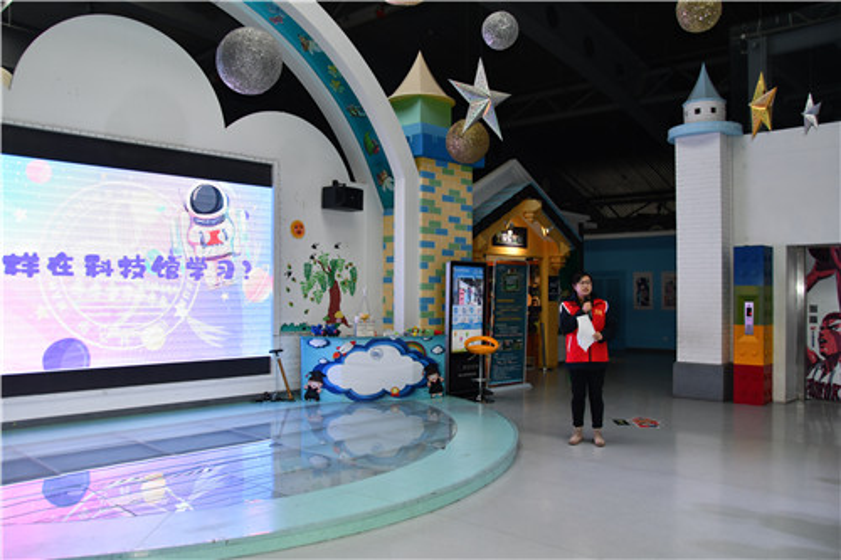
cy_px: 280
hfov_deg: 61.9
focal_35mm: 30
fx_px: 701
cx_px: 420
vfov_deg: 43.6
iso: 400
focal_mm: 20
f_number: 3.5
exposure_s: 1/125
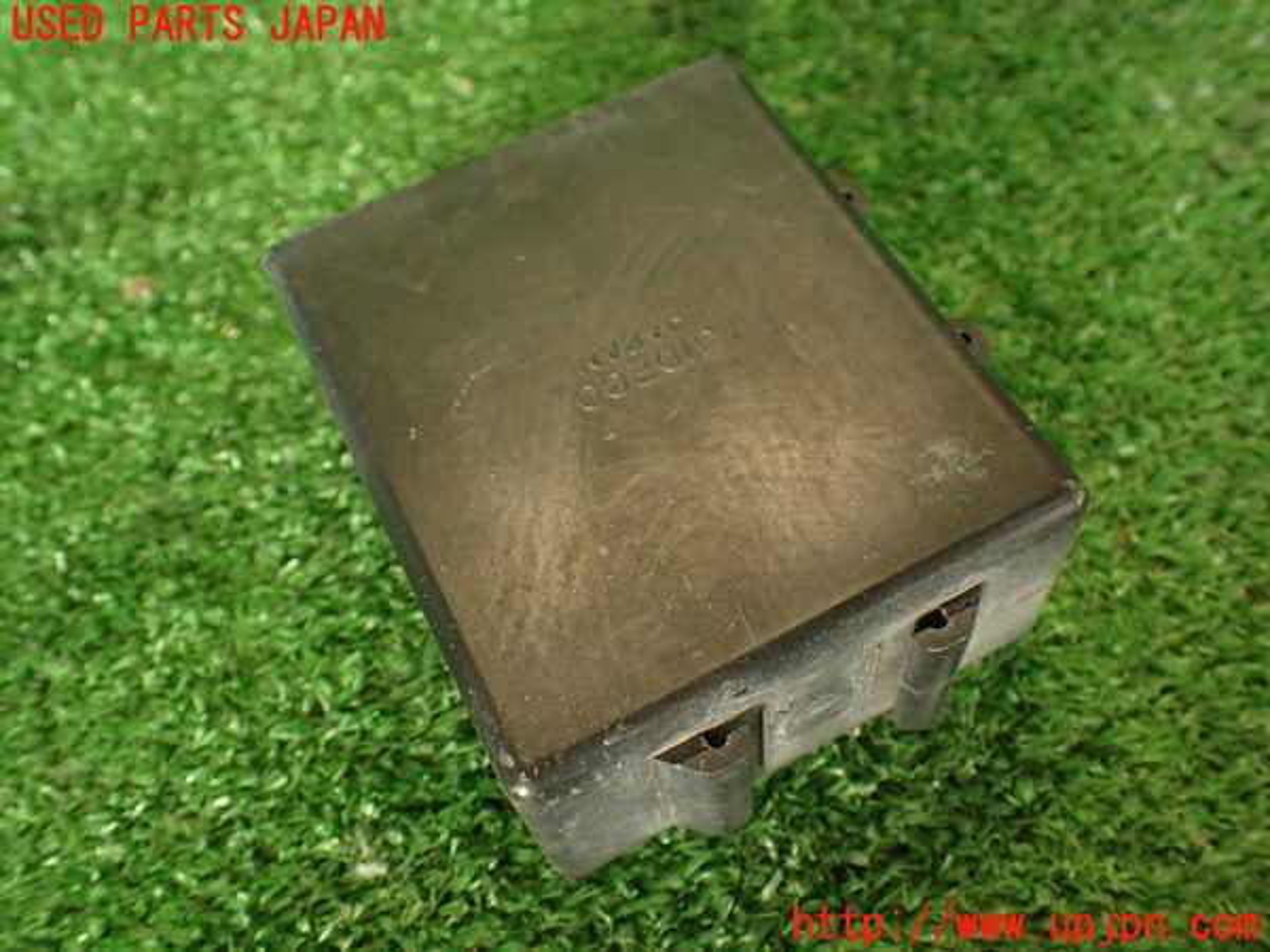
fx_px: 1174
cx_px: 635
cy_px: 476
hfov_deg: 56.8
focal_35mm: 32
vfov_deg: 44.2
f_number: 2.4
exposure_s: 1/40
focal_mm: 5.79
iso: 200
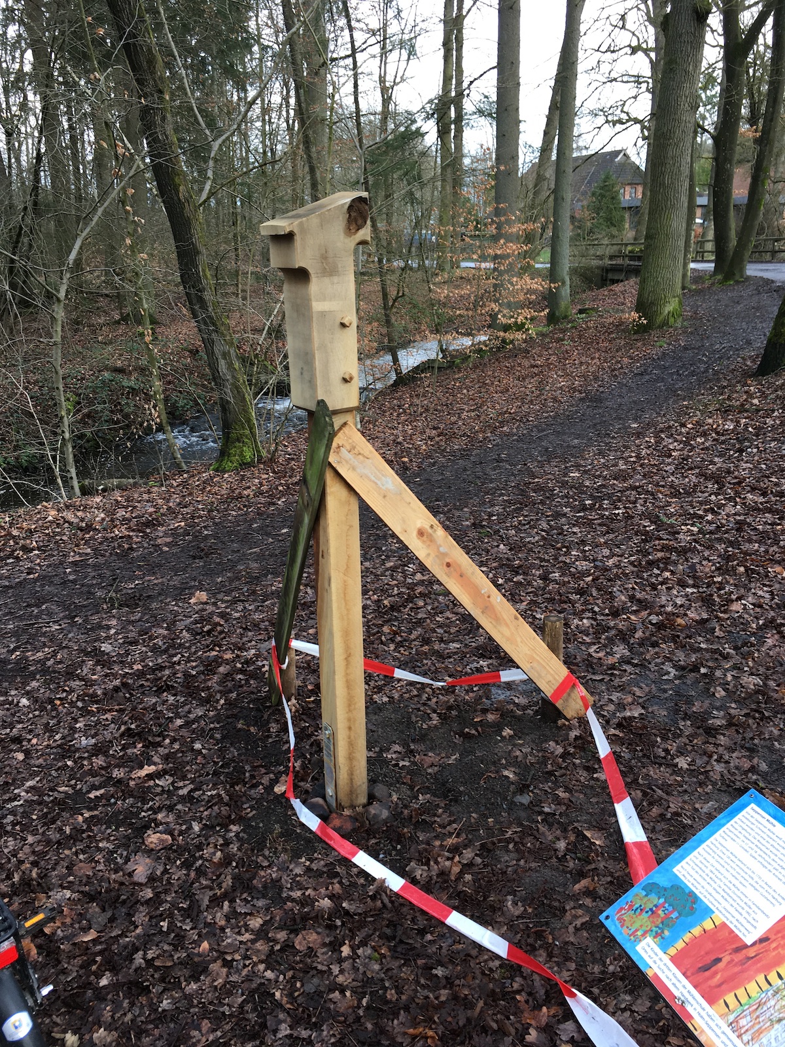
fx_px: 877
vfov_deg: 61.7
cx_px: 392
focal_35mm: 29
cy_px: 524
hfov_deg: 48.2
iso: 32
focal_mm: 4.15
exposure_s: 1/100
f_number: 2.2
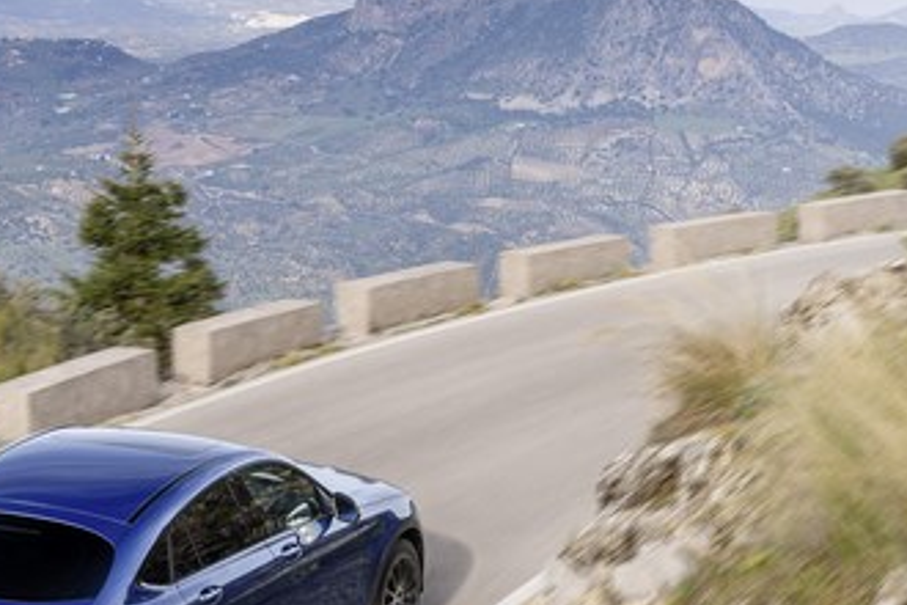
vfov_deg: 13.7
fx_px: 2519
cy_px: 378
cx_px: 421
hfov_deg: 20.4
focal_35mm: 100
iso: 100
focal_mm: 56
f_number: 16
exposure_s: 1/10
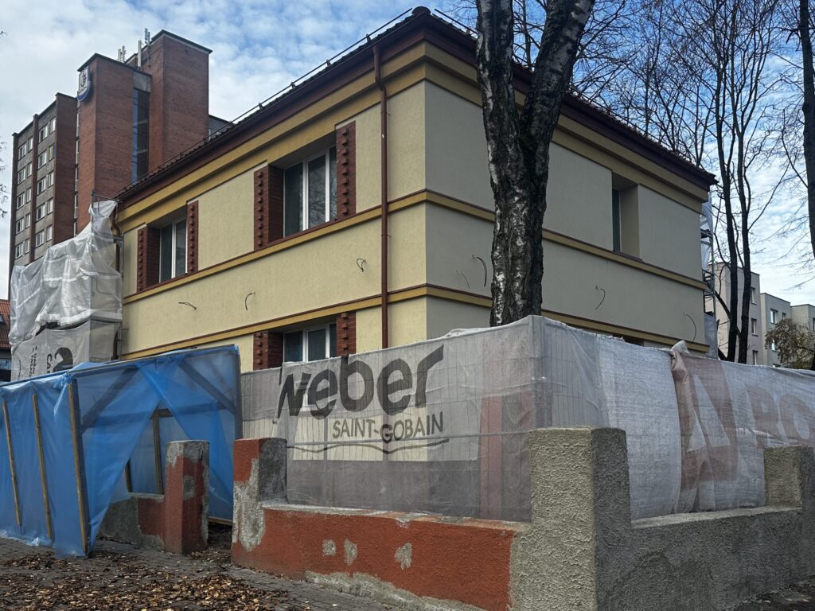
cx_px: 408
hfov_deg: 71.6
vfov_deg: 56.8
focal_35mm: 24
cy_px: 306
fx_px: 565
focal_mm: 6.86
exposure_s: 1/1083
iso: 80
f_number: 1.78
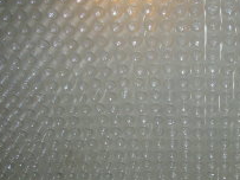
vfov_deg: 23.0
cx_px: 160
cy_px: 137
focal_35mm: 63
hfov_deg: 30.5
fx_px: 437
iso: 58
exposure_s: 1/60.1
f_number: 3
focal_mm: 5.8
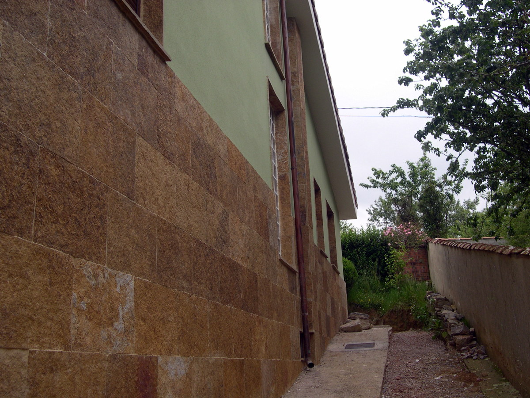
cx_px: 265
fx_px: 582
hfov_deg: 49.0
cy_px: 199
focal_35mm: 38
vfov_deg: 37.7
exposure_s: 1/299
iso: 100
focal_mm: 8
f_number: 2.8
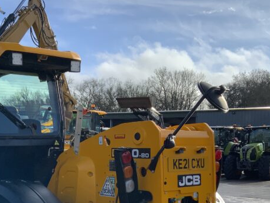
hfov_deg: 29.7
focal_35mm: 65
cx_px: 99
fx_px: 507
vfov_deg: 22.0
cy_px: 187
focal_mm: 3
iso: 16
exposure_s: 1/1626
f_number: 1.8
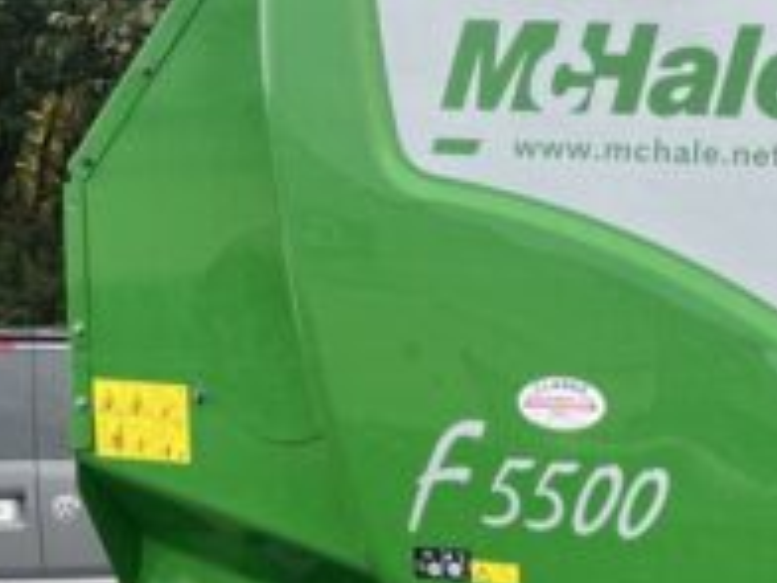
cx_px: 1316
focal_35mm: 102
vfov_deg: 14.2
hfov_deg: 16.6
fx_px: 2290
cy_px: 627
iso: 40
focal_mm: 5.1
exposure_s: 1/122
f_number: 1.6
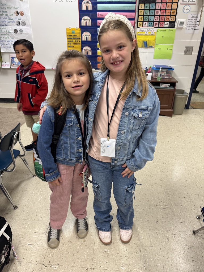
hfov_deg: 56.8
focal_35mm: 24
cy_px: 136
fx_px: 189
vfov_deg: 71.6
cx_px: 102
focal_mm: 6.76
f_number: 1.78
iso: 125
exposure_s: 1/60
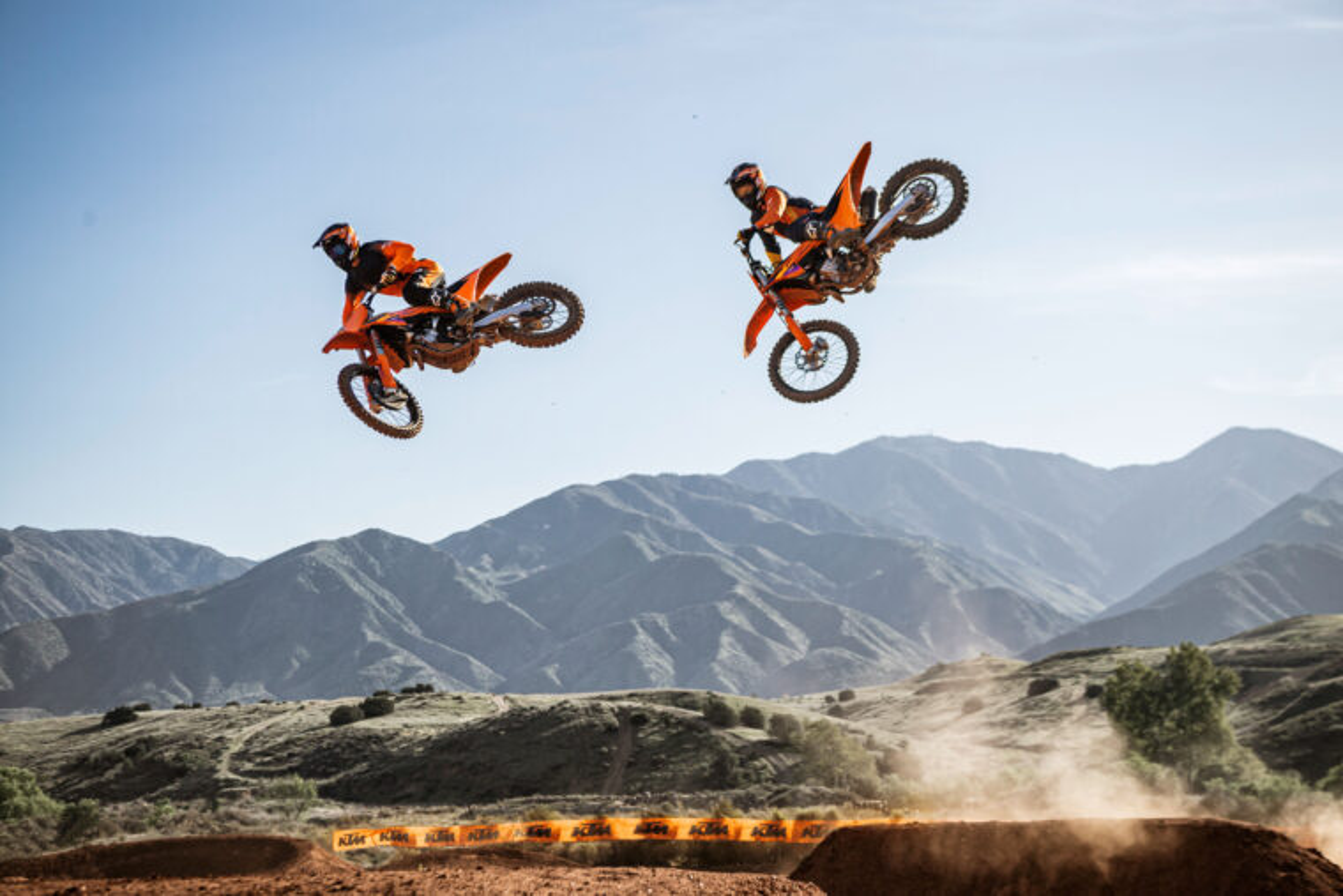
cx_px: 672
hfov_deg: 34.5
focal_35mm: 58
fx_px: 2164
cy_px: 448
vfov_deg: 23.4
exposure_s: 1/2000
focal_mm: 58
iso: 160
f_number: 5
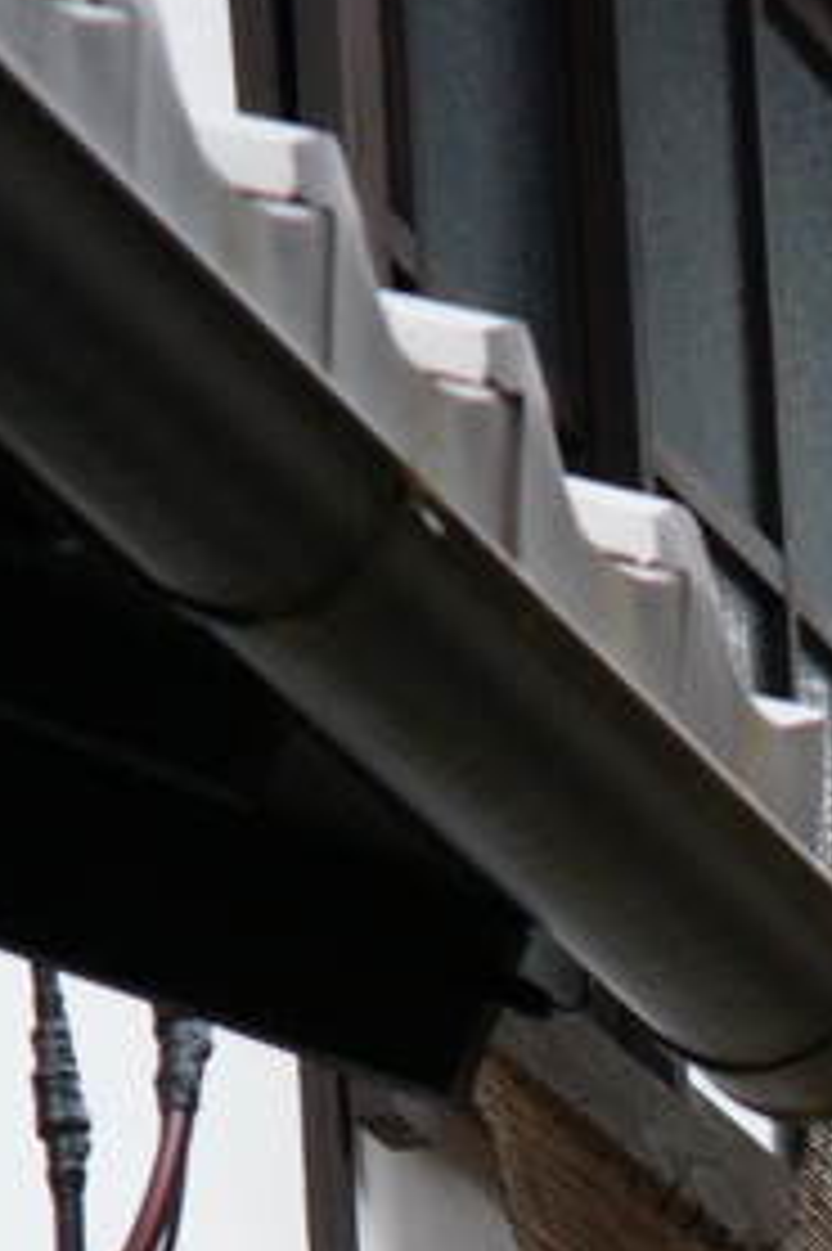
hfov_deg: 2.9
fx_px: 16307
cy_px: 1908
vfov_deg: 4.4
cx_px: 1329
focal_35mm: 470
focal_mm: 85
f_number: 6.3
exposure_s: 1/160
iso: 125
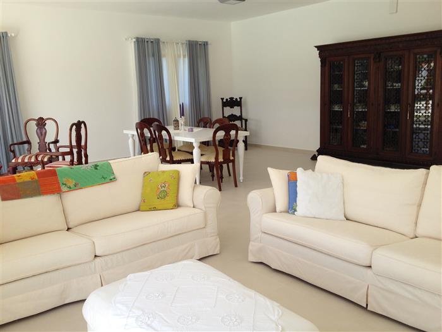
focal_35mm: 35
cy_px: 166
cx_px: 221
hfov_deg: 52.6
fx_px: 447
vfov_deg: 40.7
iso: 50
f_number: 2.4
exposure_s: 1/336
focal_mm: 4.28
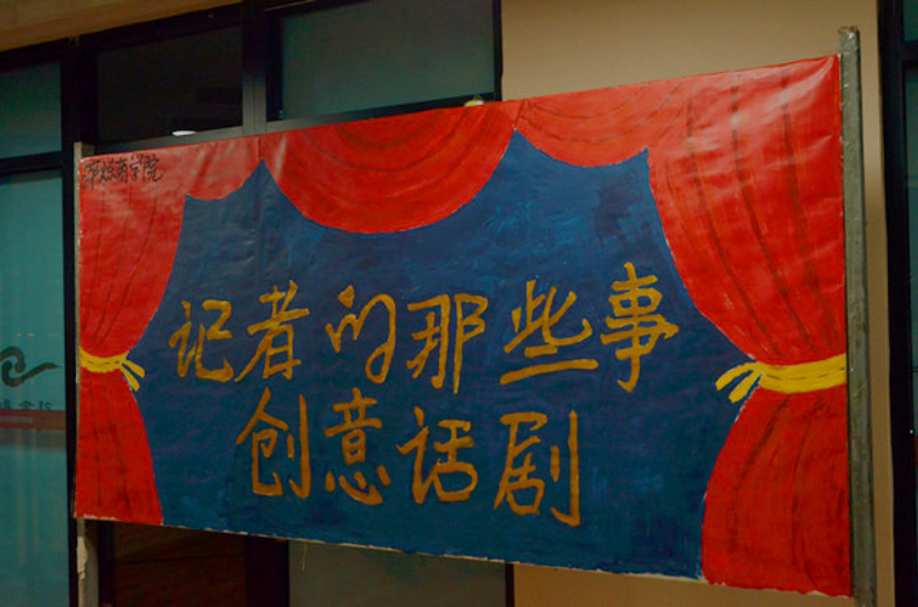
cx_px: 459
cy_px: 304
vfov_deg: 35.3
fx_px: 954
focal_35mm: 38
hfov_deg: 51.4
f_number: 7.1
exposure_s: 1/30
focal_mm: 25
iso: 640
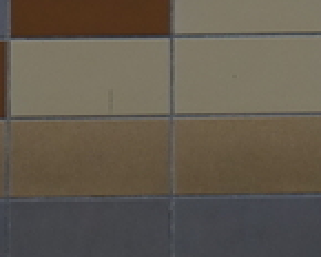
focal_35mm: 240
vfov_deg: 5.9
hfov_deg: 7.9
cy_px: -545
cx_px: -199
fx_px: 2280
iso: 125
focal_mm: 11.33
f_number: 2.5
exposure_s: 1/40
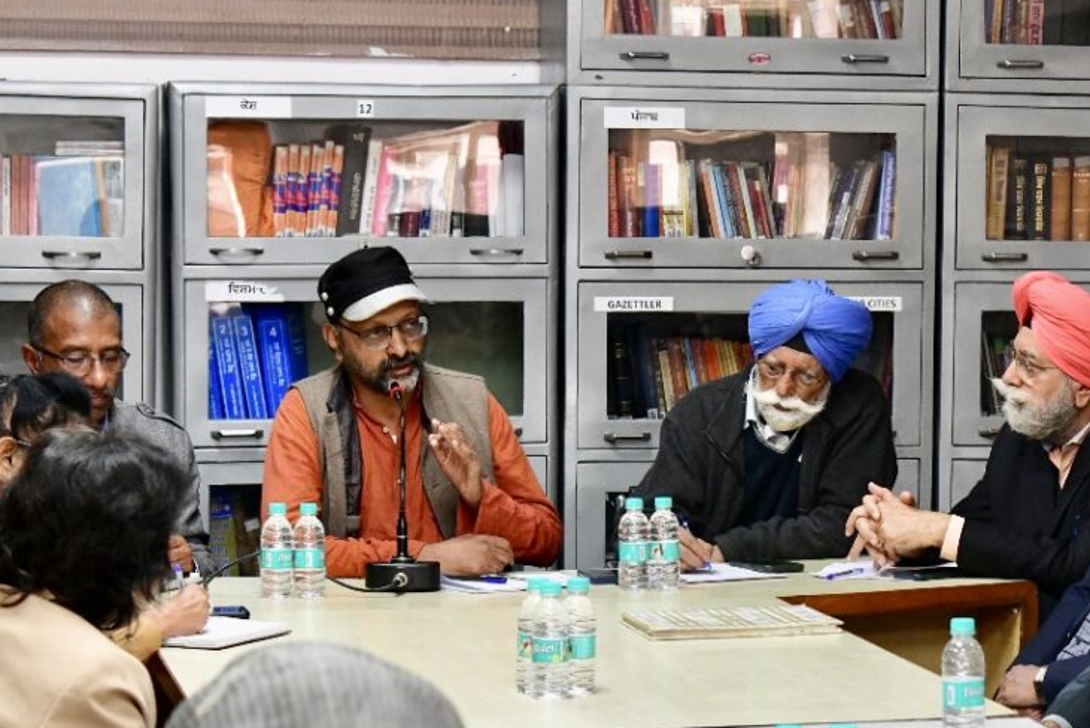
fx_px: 3180
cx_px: 825
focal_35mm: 105
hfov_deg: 19.3
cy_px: 458
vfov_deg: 13.0
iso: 3200
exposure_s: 1/100
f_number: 5
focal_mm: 50
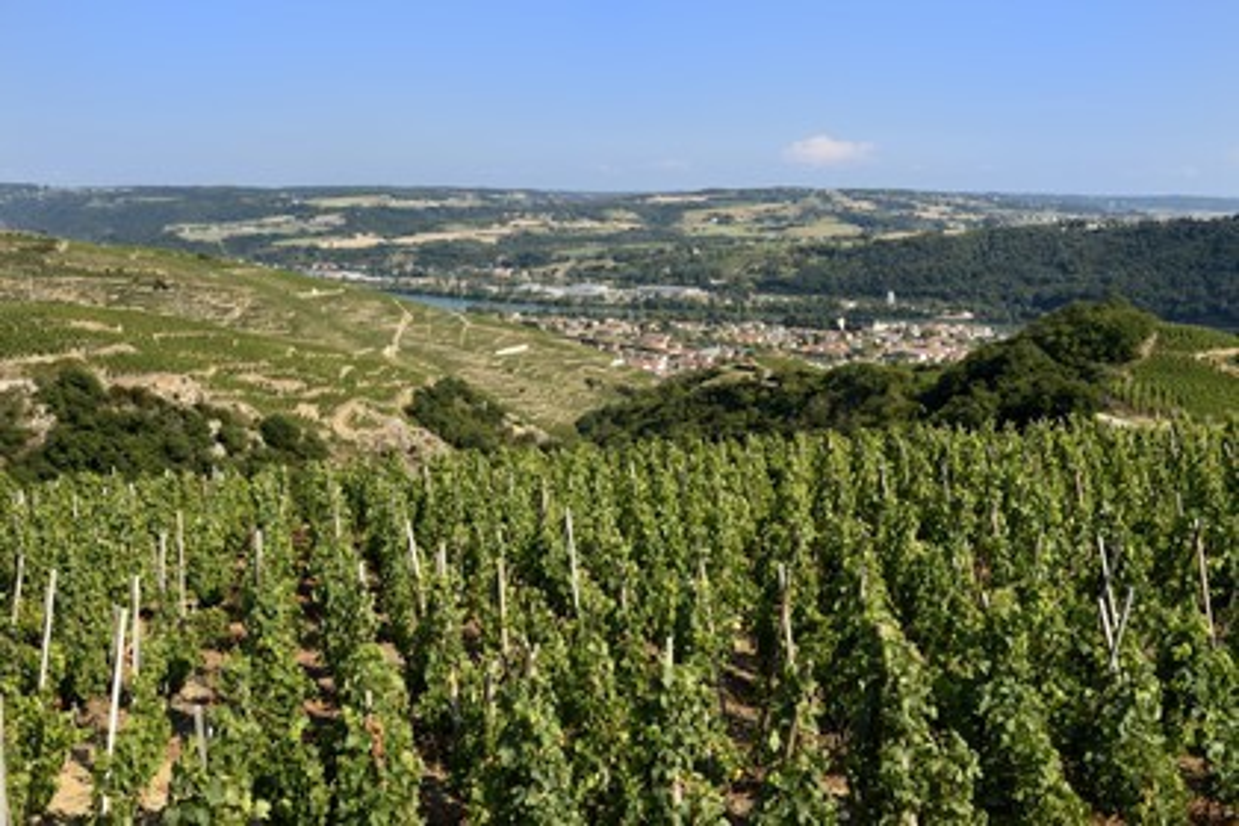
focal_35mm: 32
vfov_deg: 41.1
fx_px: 1101
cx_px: 620
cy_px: 413
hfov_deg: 58.7
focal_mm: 32
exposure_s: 1/200
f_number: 13
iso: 200
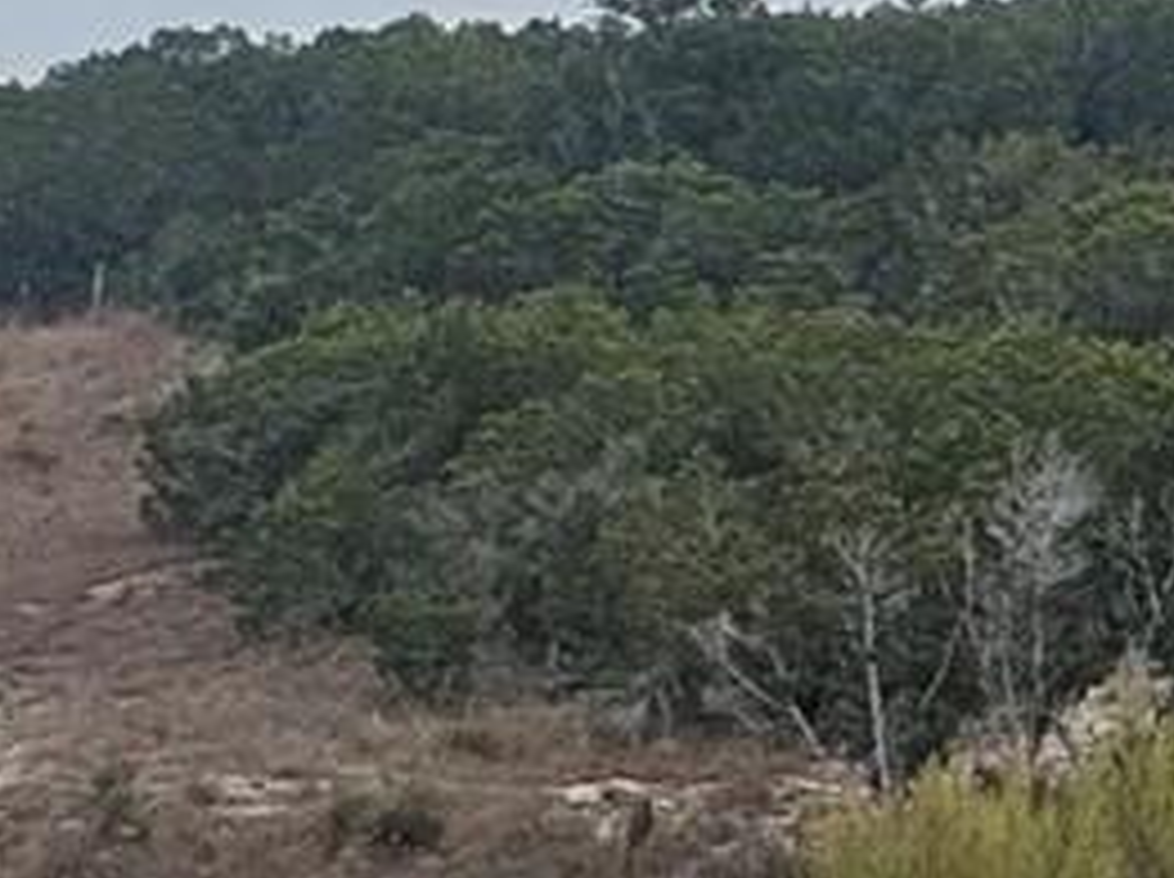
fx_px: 3726
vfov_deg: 13.2
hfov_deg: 12.5
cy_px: -54
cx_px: 3072
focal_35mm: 110
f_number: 2.2
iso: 50
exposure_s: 1/1395
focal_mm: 2.22
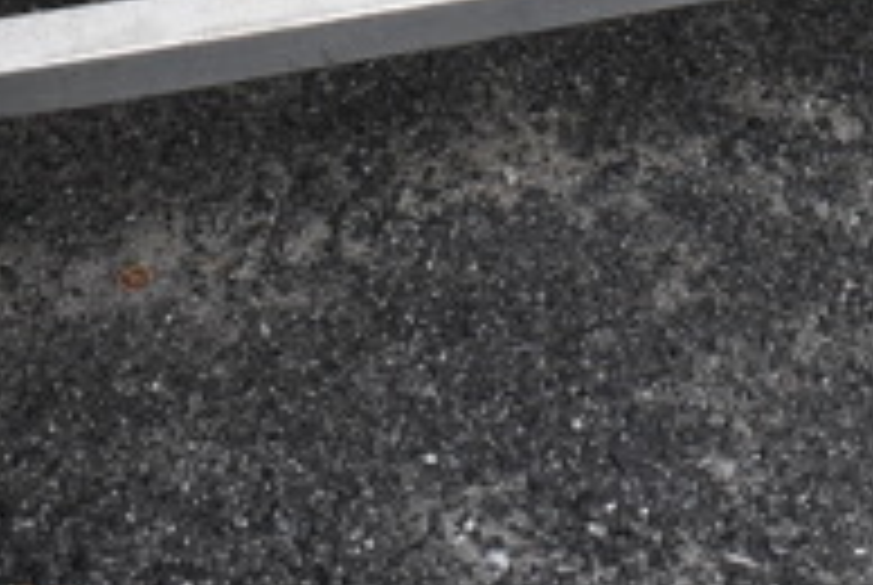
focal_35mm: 85
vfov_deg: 14.9
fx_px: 2064
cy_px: -302
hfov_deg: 23.7
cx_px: 616
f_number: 6.3
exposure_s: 1/250
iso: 200
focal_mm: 18
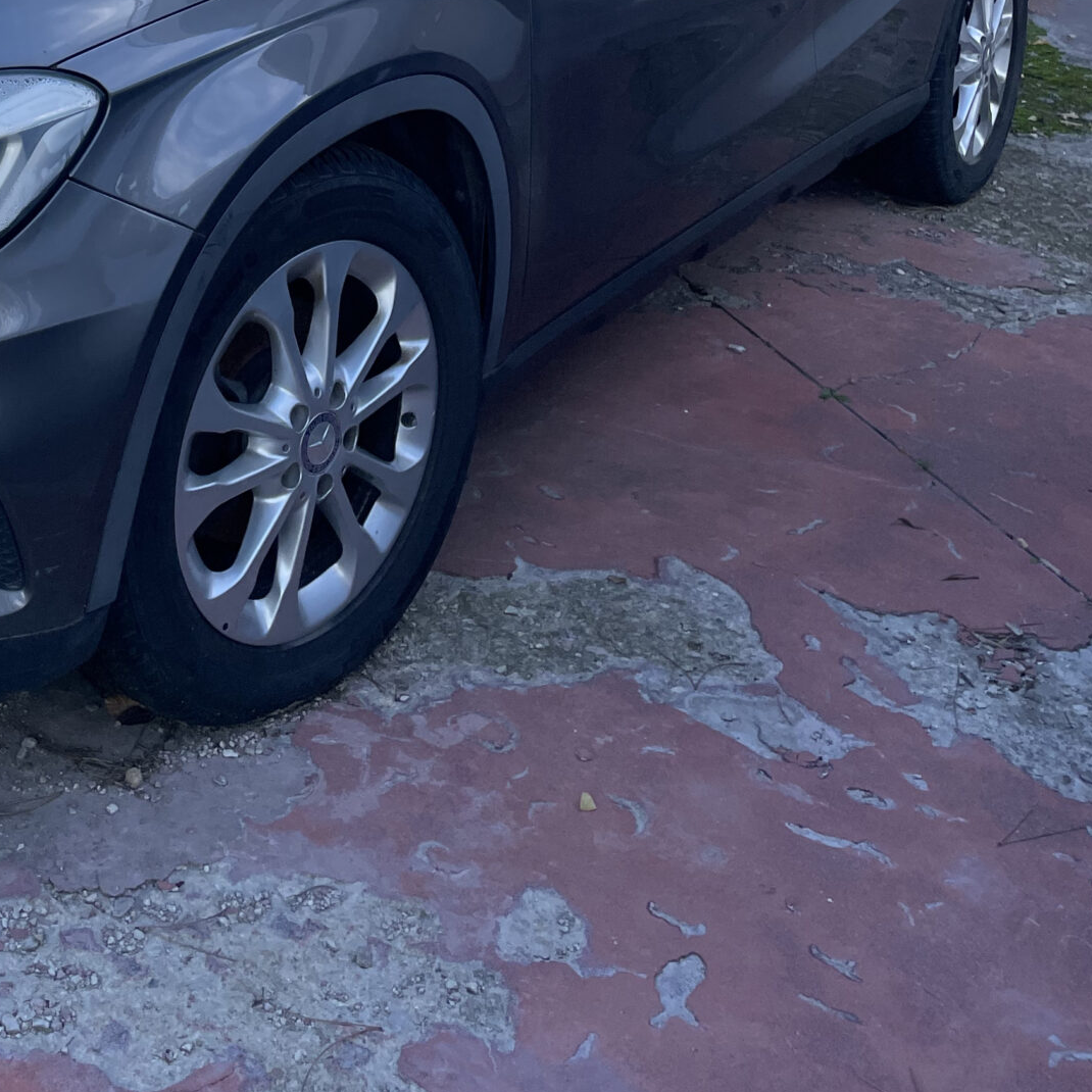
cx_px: 123
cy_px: -208
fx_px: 1963
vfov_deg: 27.5
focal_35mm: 55
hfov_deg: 29.9
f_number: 1.6
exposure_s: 1/1147
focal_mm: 4.2
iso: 32
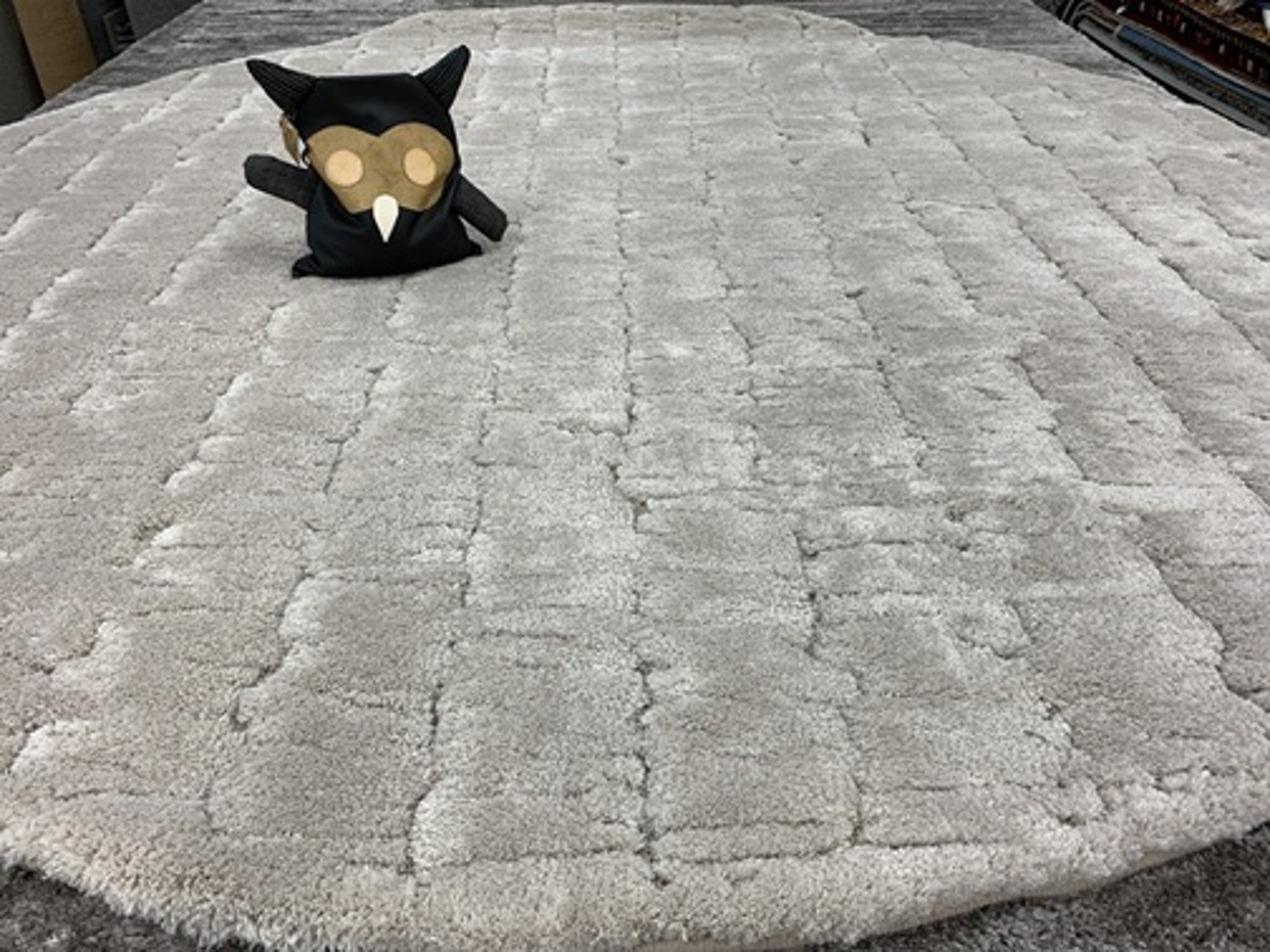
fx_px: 954
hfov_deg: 67.3
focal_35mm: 26
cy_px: 476
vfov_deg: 53.1
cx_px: 635
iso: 50
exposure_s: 1/100
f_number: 1.8
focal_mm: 4.25
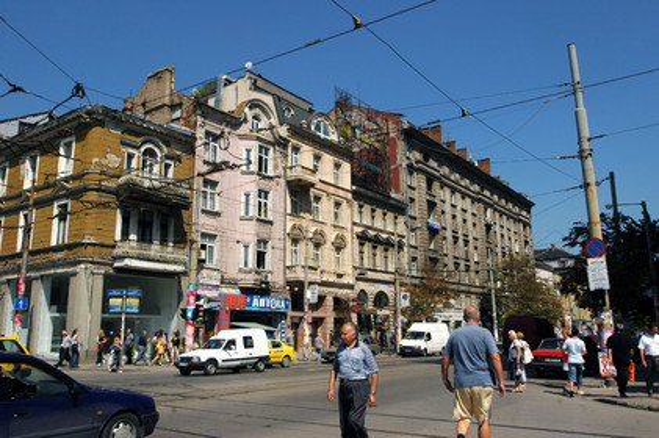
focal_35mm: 30
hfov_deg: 62.0
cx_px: 330
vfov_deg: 43.5
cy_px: 219
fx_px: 549
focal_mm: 20
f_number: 10
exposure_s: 1/400
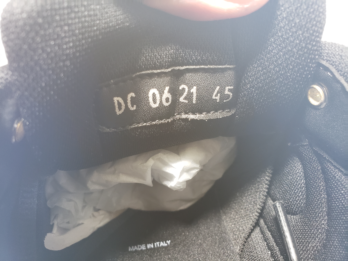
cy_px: 130
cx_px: 174
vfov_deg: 53.1
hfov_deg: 67.3
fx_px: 261
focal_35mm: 26
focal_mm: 4.3
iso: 640
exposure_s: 1/100
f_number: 2.4
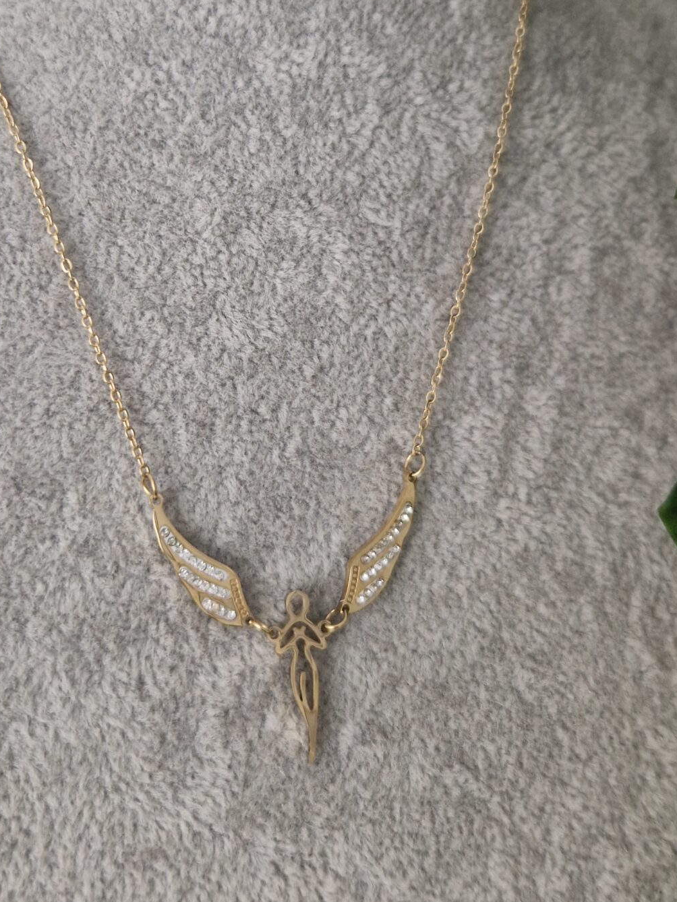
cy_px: 319
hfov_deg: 32.7
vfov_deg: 42.5
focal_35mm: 44
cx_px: 241
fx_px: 1147
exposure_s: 1/100
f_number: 1.8
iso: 50
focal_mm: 5.4
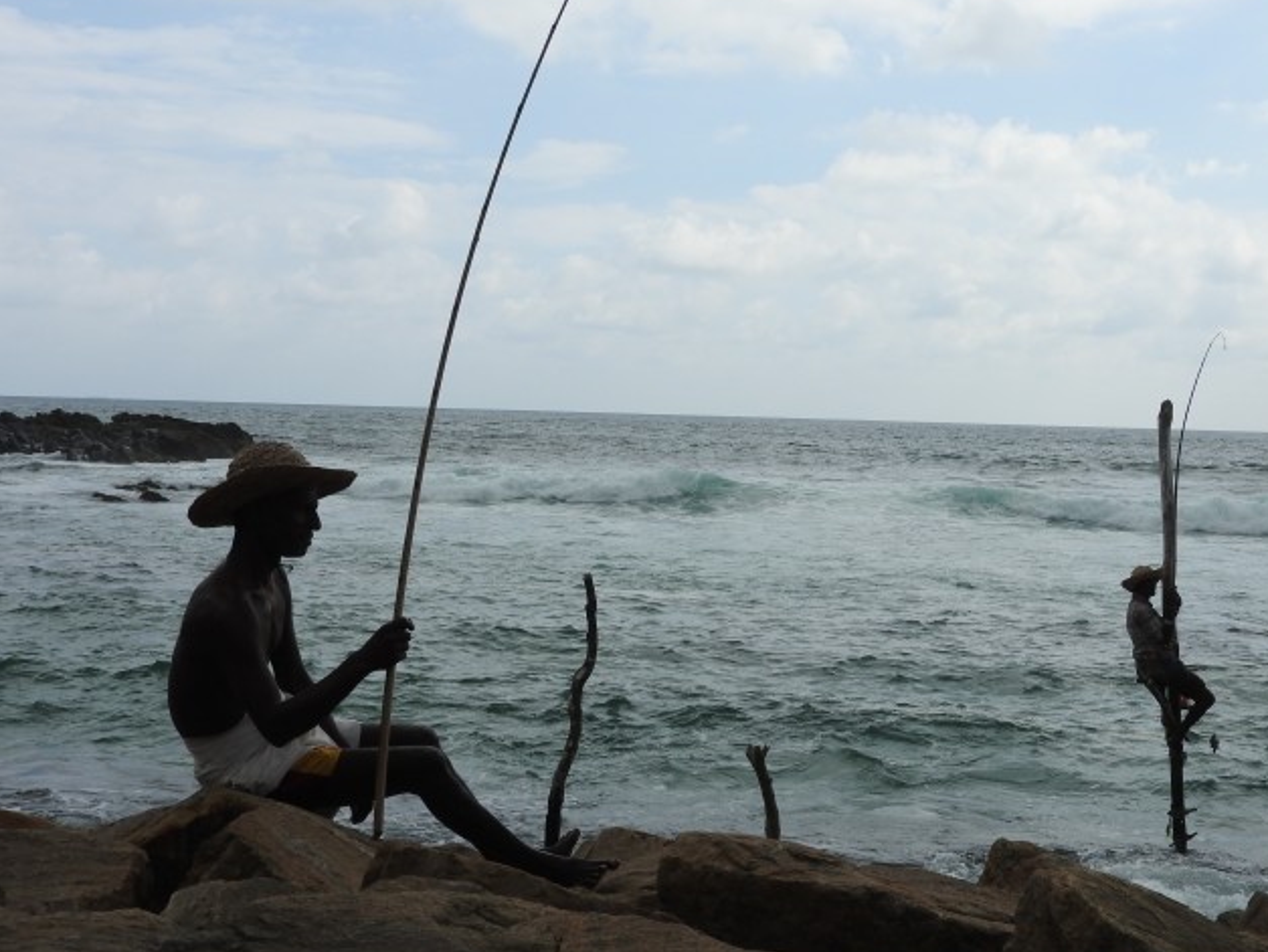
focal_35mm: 51
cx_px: 744
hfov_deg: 37.4
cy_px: 414
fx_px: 1869
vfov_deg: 28.6
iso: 100
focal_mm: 7.2
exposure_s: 1/1600
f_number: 3.8
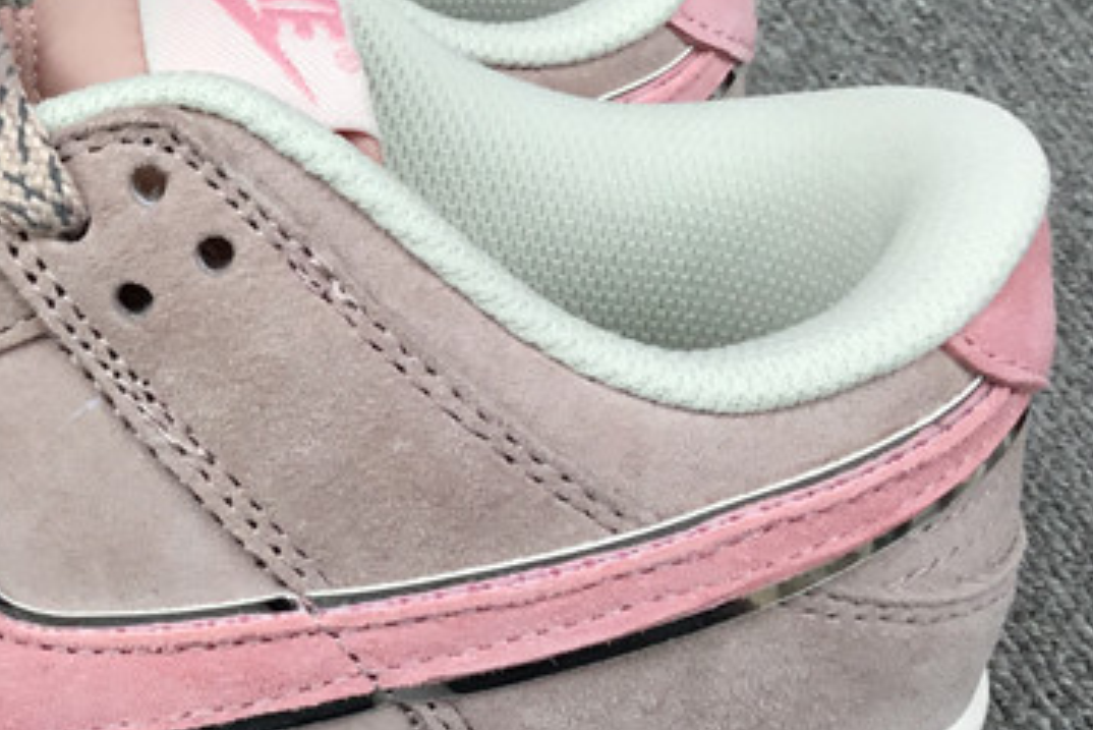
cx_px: -104
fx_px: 2460
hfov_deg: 23.5
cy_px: 331
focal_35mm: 81
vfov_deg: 16.9
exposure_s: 1/124
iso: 25
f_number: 2.4
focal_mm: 3.3
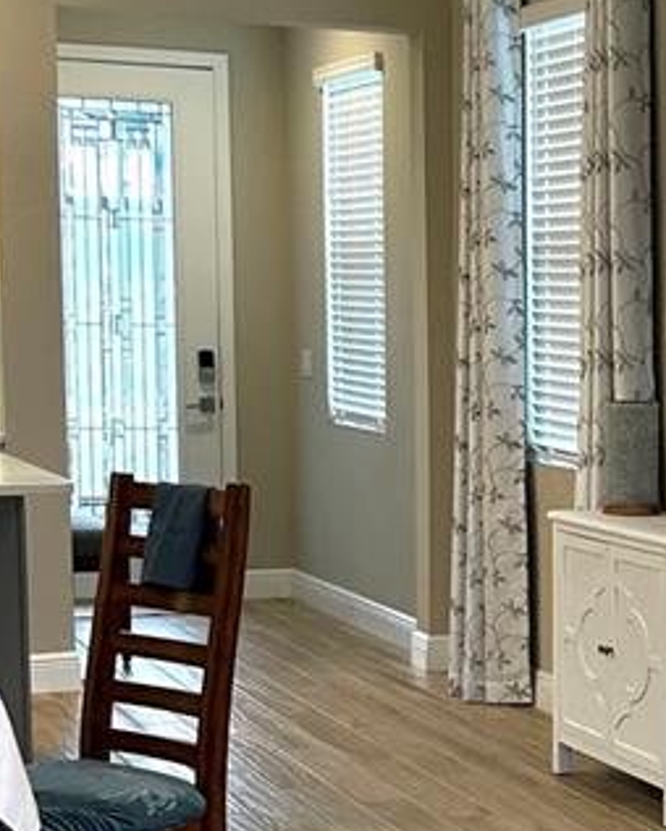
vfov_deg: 19.8
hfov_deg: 15.3
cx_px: 863
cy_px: 637
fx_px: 2363
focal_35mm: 96
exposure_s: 1/60
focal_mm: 5.7
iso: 80
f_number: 1.5
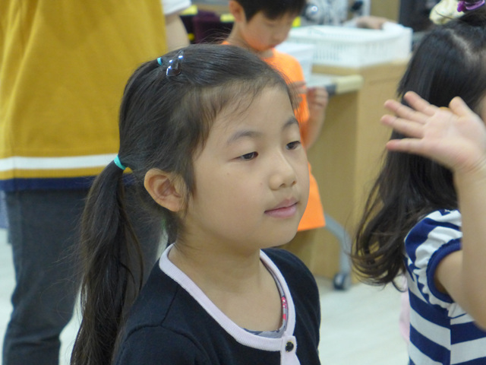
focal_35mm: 90
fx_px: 1264
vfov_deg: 16.4
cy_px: 182
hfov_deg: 21.8
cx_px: 243
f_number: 2.3
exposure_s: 1/200
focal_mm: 17.7
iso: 800
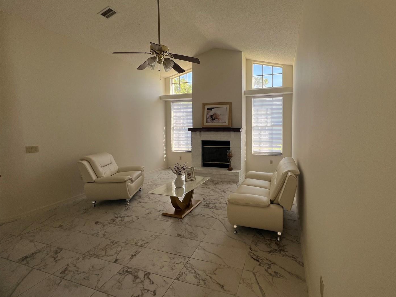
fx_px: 172
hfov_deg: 97.5
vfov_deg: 81.6
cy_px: 137
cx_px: 227
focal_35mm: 15
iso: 32
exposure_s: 1/177
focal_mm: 1.57
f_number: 1.8
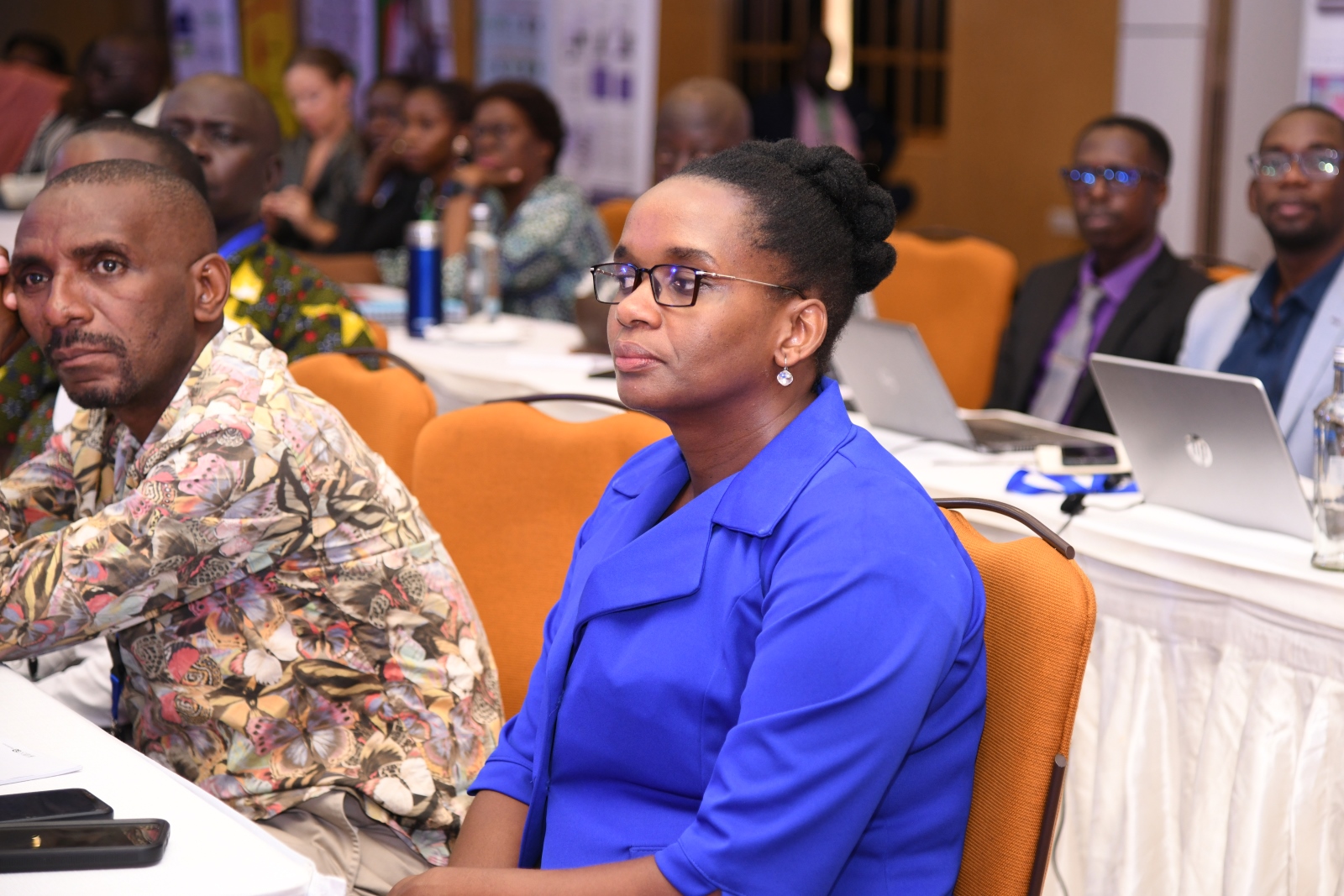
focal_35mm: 82
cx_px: 672
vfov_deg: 16.7
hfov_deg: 24.8
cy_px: 448
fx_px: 3061
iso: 1000
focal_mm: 82
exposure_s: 1/125
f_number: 4
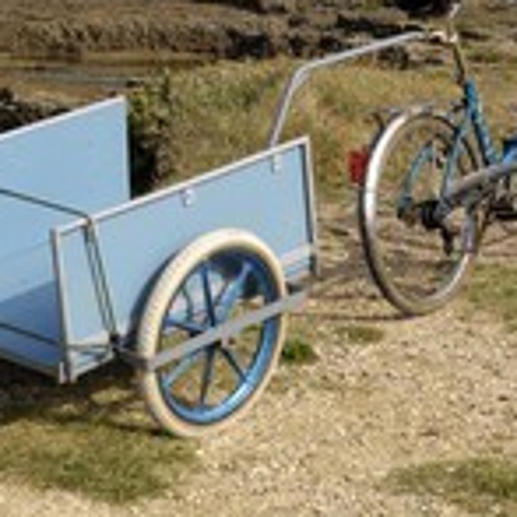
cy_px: 91
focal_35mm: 124
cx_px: 97
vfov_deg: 14.0
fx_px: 2095
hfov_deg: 14.0
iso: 100
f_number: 9
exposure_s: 1/160
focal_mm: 34
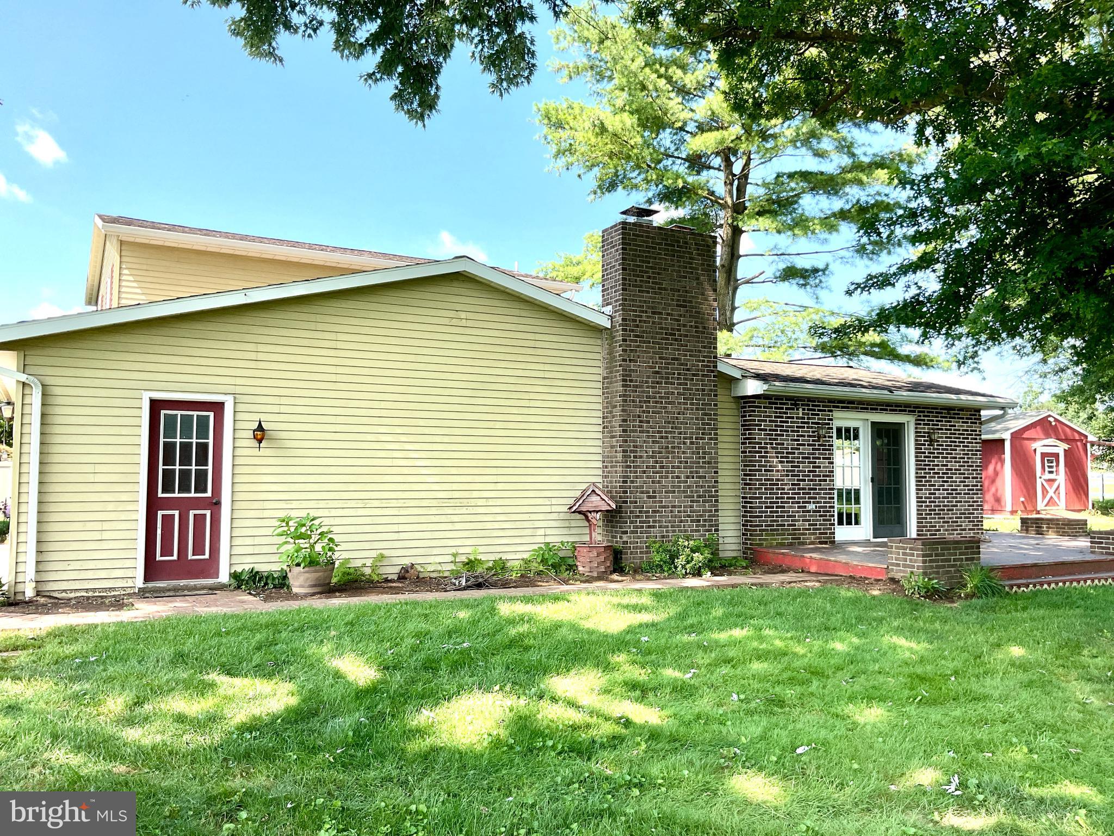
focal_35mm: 29
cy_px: 418
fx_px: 933
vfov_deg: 48.2
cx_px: 557
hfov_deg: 61.7
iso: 16
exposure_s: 1/556
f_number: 1.8
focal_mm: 3
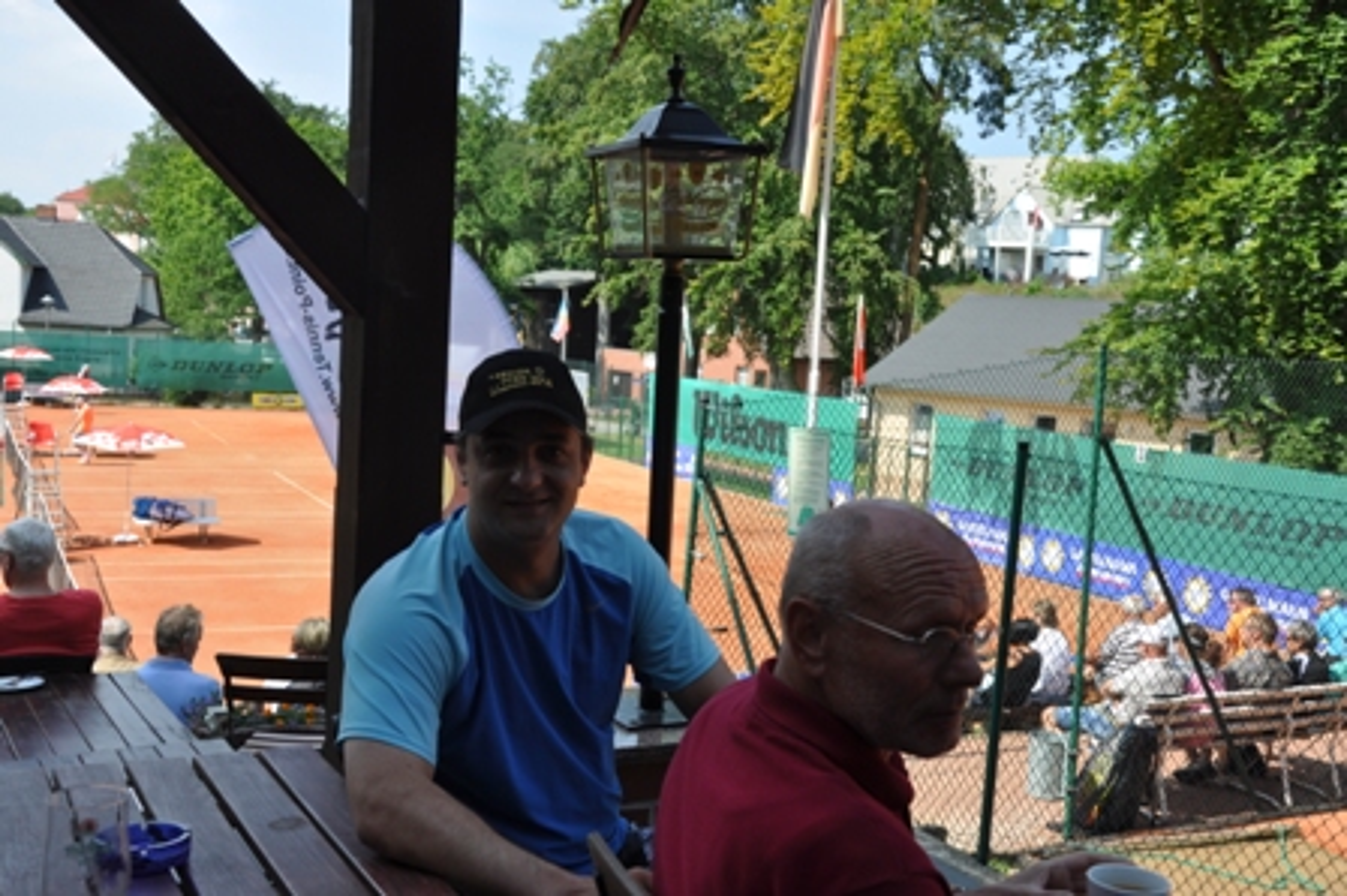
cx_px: 674
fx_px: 1570
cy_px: 448
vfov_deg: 31.8
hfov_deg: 46.4
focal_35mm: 42
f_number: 8
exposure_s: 1/250
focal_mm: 28
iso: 200
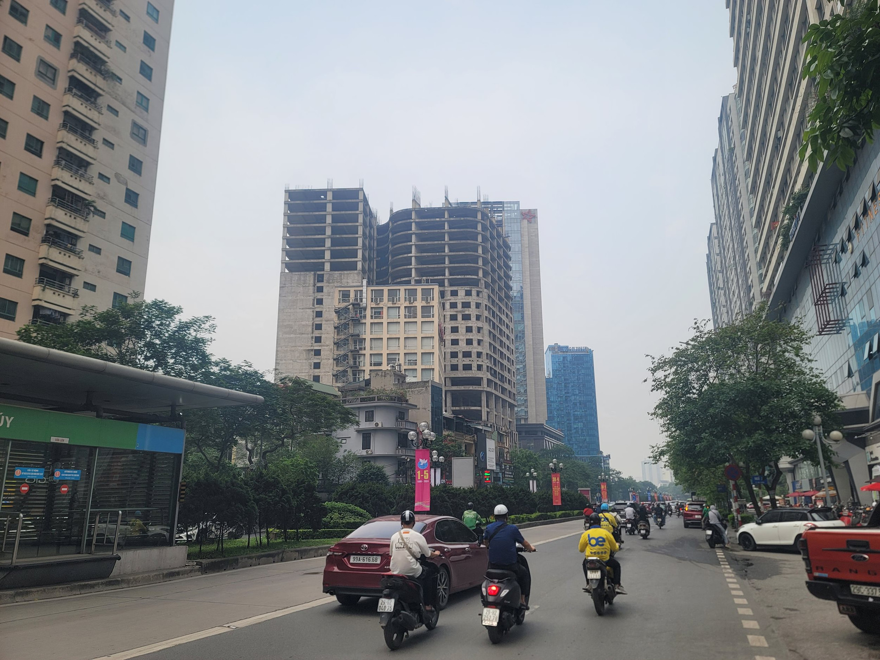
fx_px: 636
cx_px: 440
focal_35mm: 25
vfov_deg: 54.9
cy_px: 330
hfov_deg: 69.4
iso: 20
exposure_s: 1/458
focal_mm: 7
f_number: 1.8
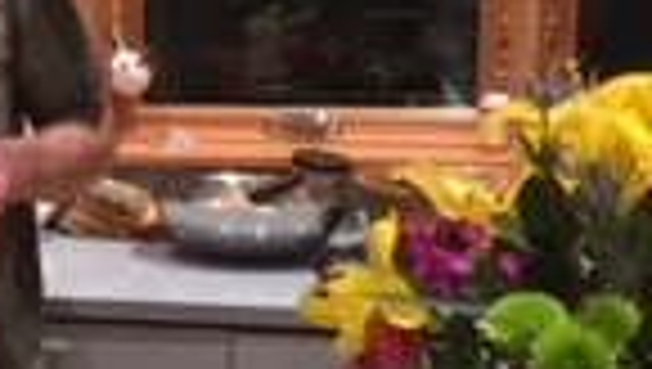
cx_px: -499
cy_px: 252
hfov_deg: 13.8
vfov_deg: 8.8
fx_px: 2406
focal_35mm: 139
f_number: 2.2
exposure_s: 1/10
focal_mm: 4.15
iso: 100
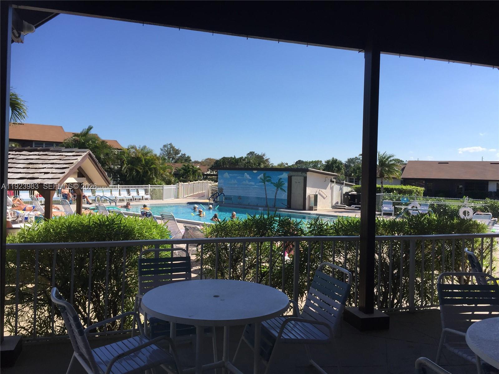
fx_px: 418
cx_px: 250
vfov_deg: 48.2
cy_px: 187
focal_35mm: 29
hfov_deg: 61.7
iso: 32
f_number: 2.2
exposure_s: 1/1883
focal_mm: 4.15
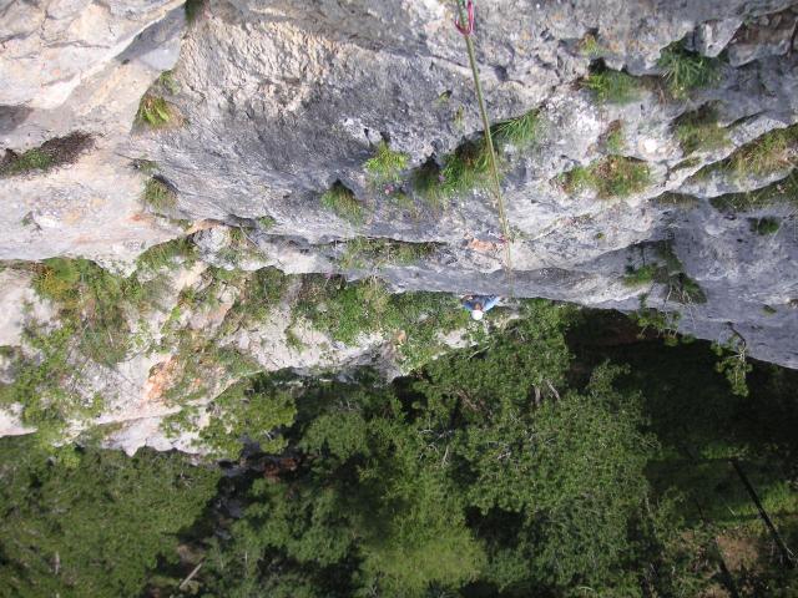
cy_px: 299
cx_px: 399
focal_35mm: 37
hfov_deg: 50.1
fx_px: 853
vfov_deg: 38.7
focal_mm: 6.1
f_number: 2.8
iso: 50
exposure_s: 1/350
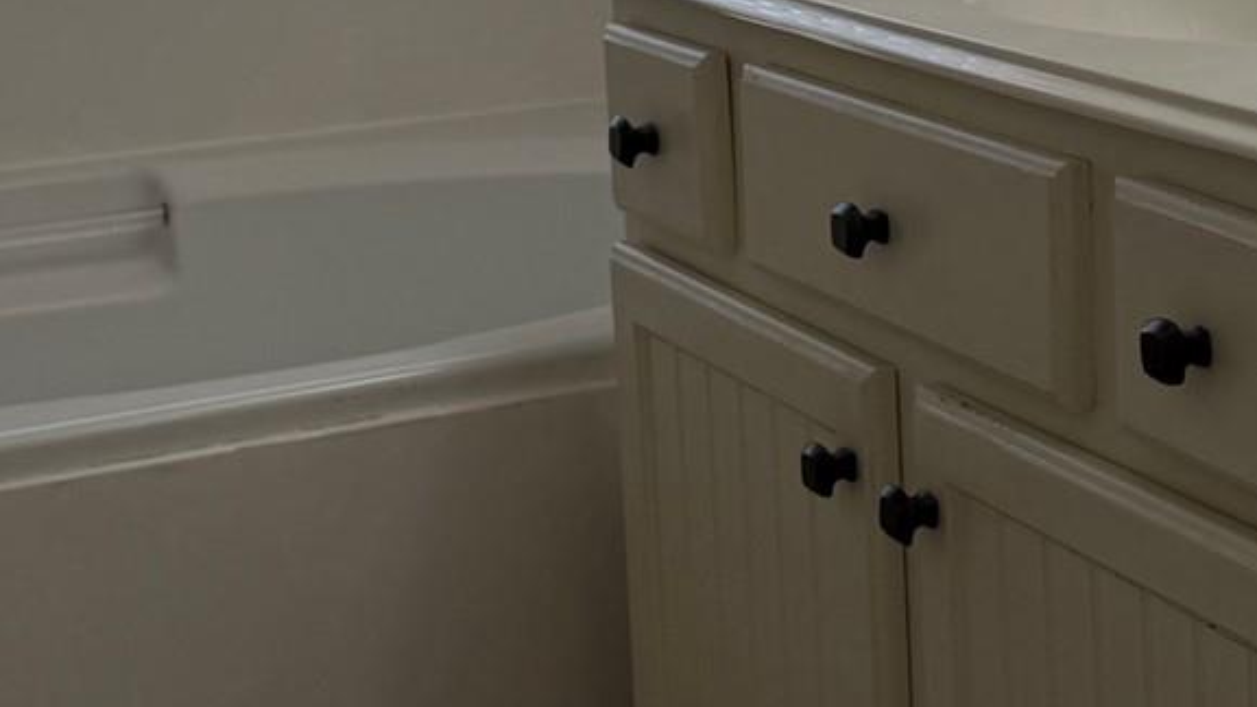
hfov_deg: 22.7
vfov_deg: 12.9
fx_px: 3100
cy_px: 63
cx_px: 975
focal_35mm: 93
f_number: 1.78
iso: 80
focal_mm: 6.76
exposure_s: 1/435
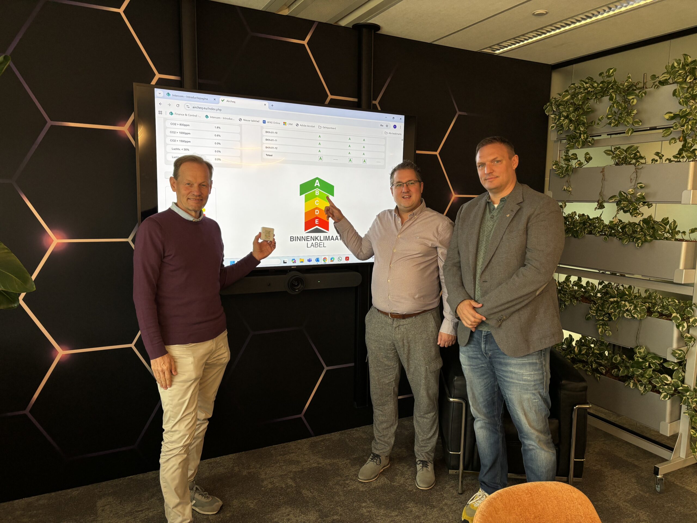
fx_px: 524
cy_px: 262
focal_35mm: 26
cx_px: 348
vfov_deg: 53.1
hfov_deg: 67.3
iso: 80
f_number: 1.6
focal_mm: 5.96
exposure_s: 1/121
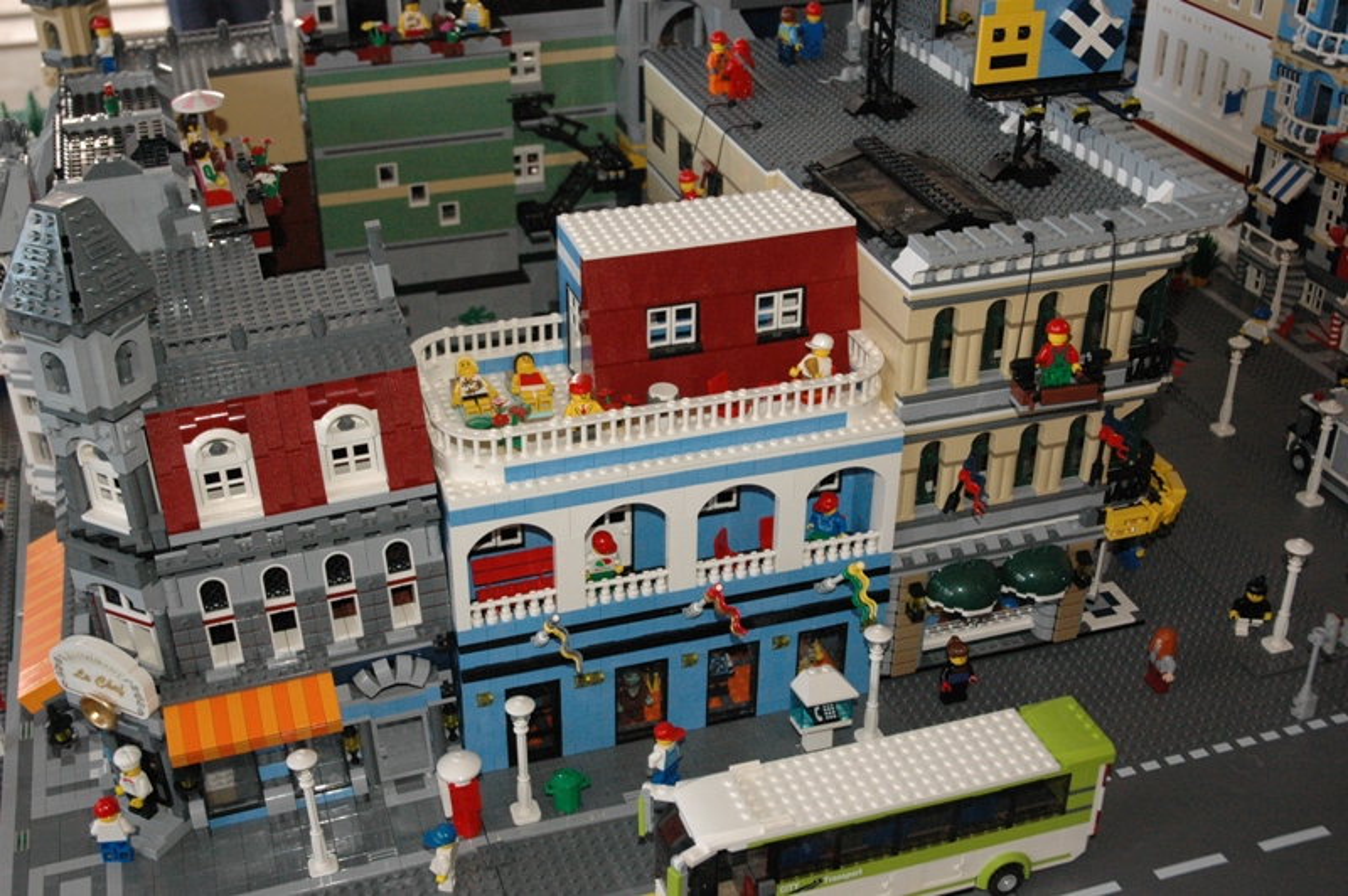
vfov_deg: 30.8
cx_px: 674
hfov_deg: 45.0
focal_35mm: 44
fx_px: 1627
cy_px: 448
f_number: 5
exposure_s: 1/80
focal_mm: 29
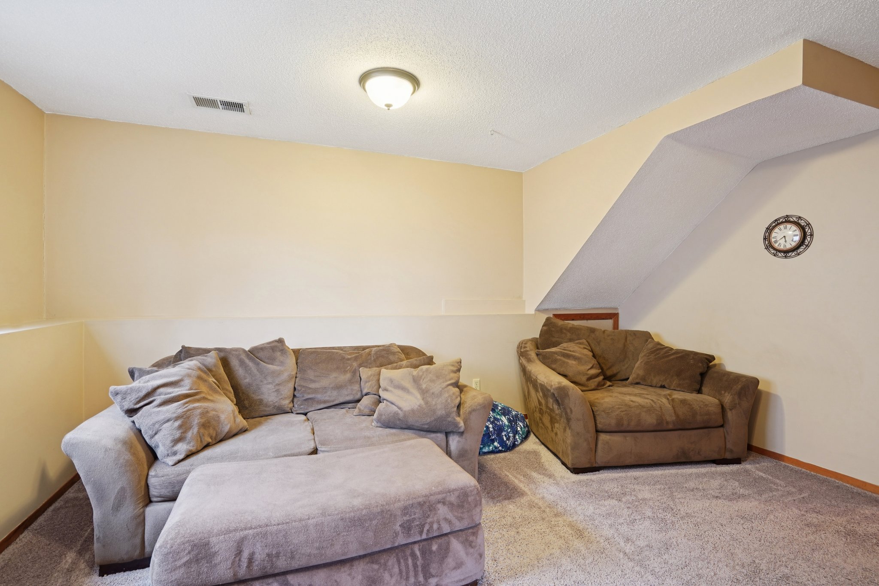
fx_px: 391
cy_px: 293
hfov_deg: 96.7
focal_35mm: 16
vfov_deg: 73.7
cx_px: 440
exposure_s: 1/2.5
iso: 400
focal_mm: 16
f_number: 8
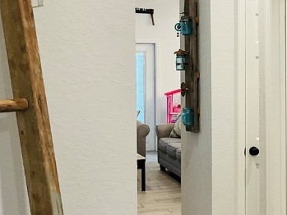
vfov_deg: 17.4
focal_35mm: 85
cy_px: 87
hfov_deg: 22.0
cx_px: 299
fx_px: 705
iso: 100
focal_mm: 3
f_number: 1.8
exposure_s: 1/60
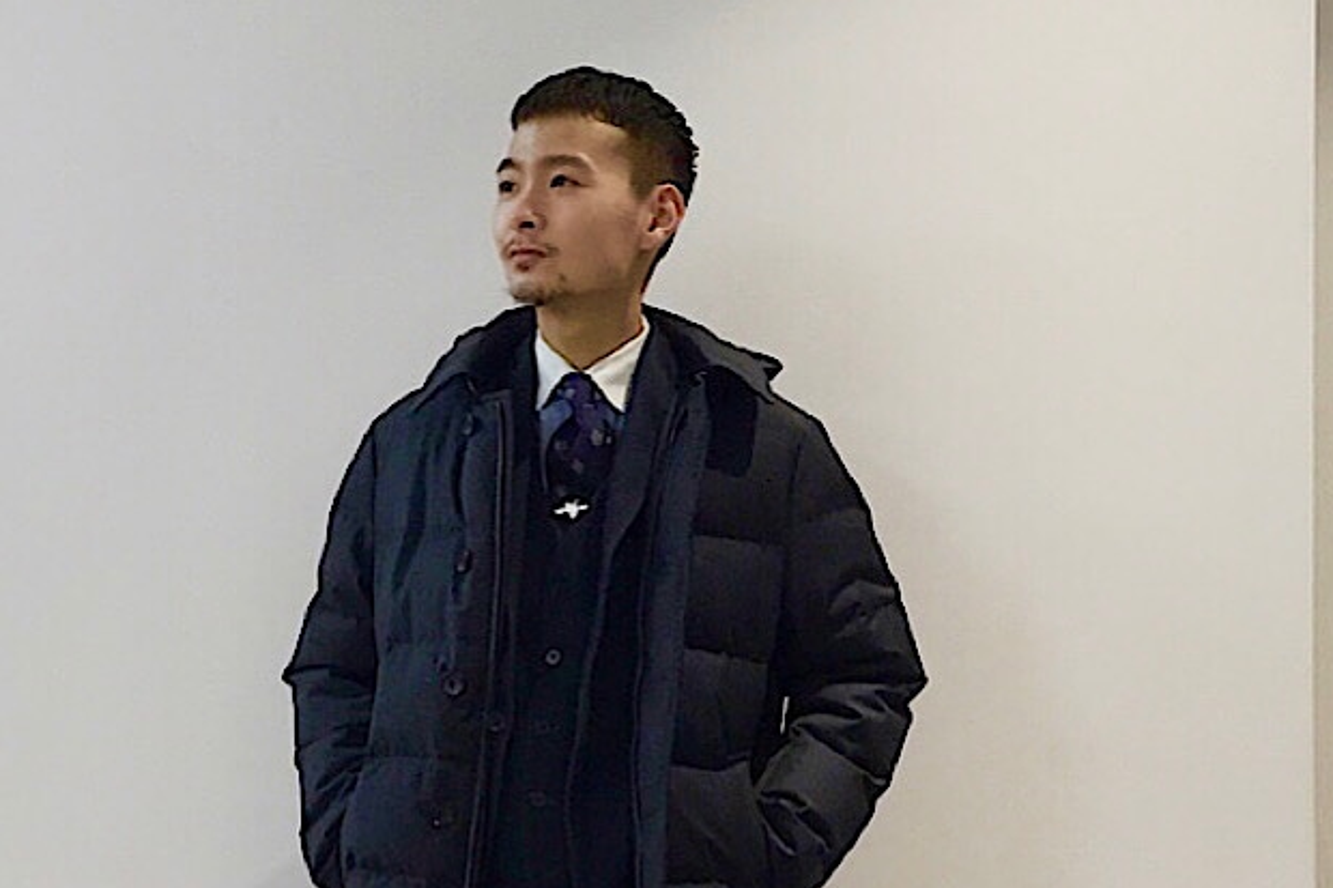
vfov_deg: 24.5
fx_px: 1925
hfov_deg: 38.1
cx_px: 561
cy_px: 935
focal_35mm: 52
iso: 64
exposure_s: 1/33
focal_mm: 3.3
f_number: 2.4
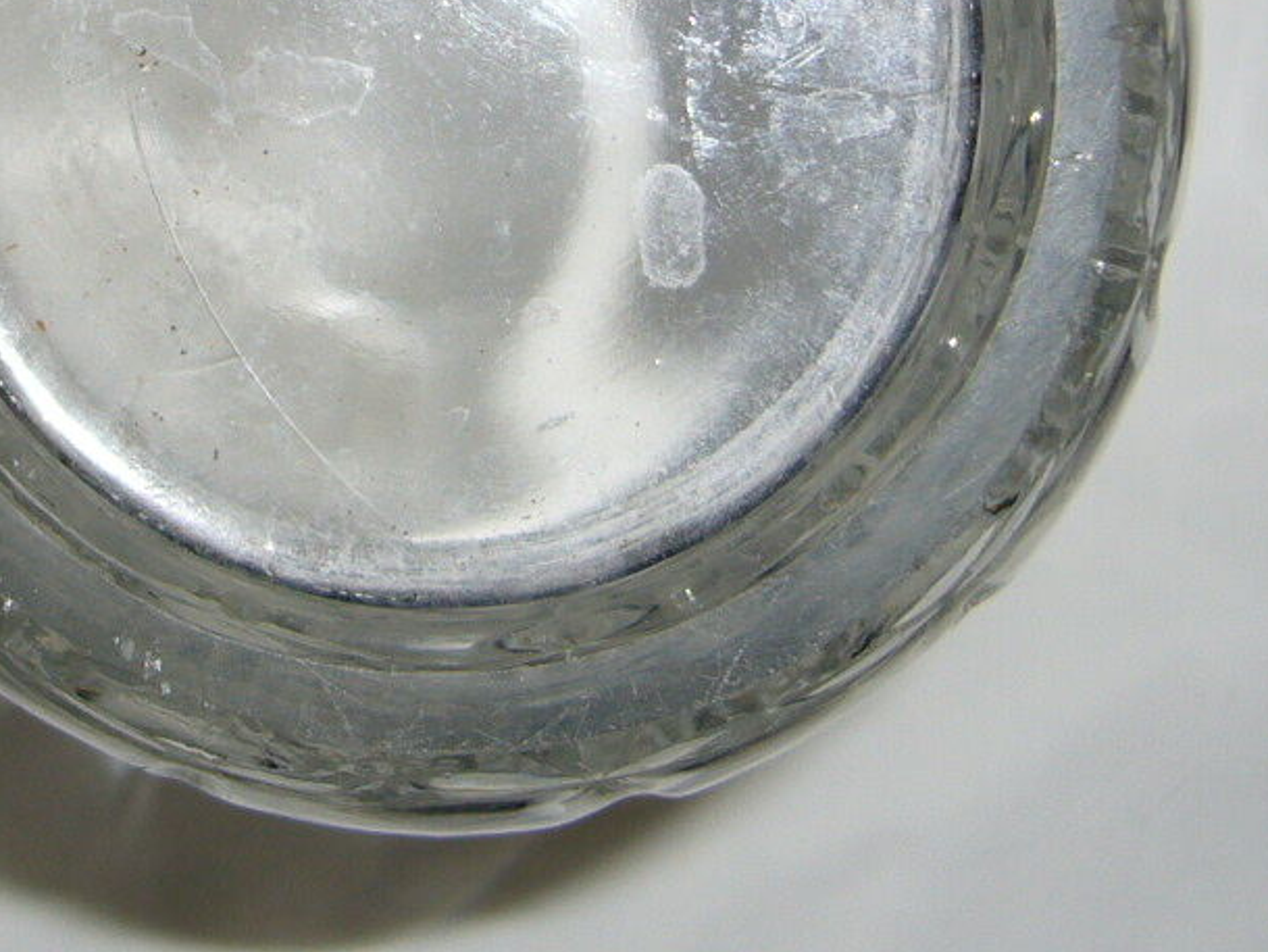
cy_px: 54
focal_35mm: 92
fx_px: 3371
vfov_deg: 15.8
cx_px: 362
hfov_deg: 21.2
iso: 80
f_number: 2.8
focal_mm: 5.8
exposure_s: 1/60
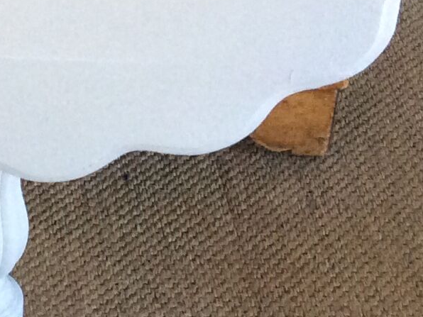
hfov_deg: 14.0
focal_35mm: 139
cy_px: -73
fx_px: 1699
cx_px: -7
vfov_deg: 10.5
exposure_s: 1/25
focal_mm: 3.3
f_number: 2.4
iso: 160
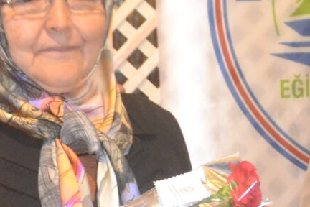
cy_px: 79
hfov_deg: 12.8
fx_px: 1378
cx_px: 233
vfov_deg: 8.6
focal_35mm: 160
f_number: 3.5
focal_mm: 18
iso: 2500
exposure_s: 1/60
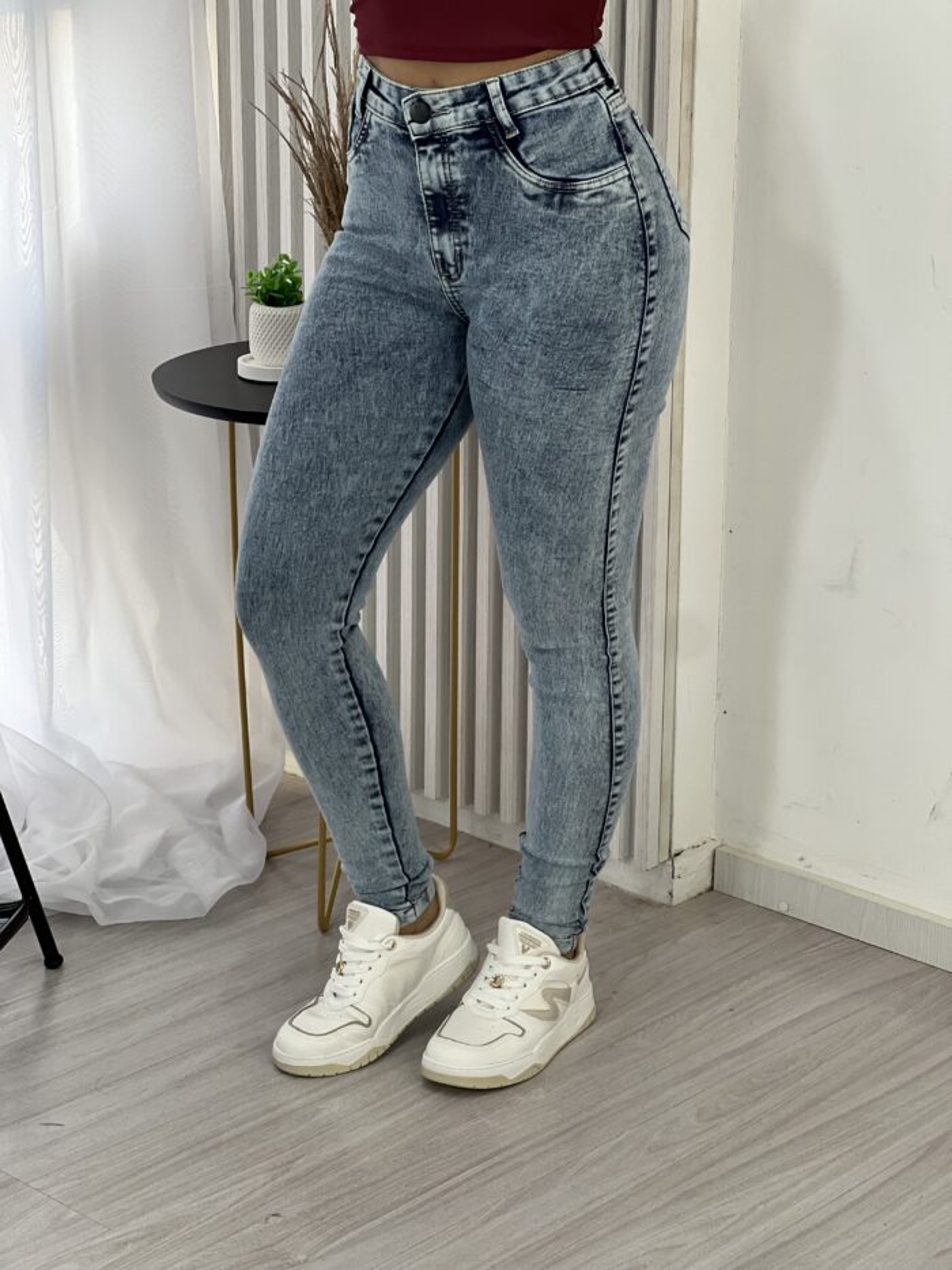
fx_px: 2823
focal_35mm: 77
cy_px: 635
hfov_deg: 19.1
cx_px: 476
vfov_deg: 25.3
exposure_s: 1/120
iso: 80
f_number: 2.8
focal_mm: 9
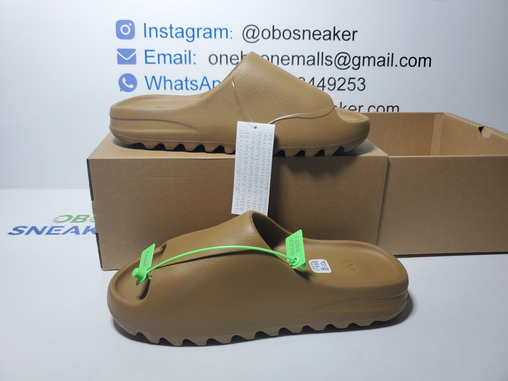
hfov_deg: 67.3
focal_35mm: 26
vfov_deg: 53.1
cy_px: 190
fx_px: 382
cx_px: 254
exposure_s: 1/351
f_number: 1.5
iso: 50
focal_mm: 4.3
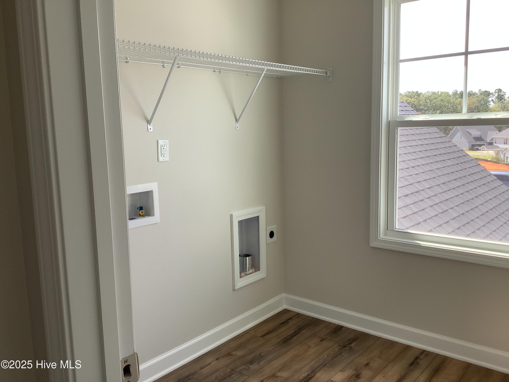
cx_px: 254
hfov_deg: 58.4
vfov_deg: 45.4
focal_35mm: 31
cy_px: 191
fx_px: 456
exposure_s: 1/120
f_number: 2.4
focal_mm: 3.3
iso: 40
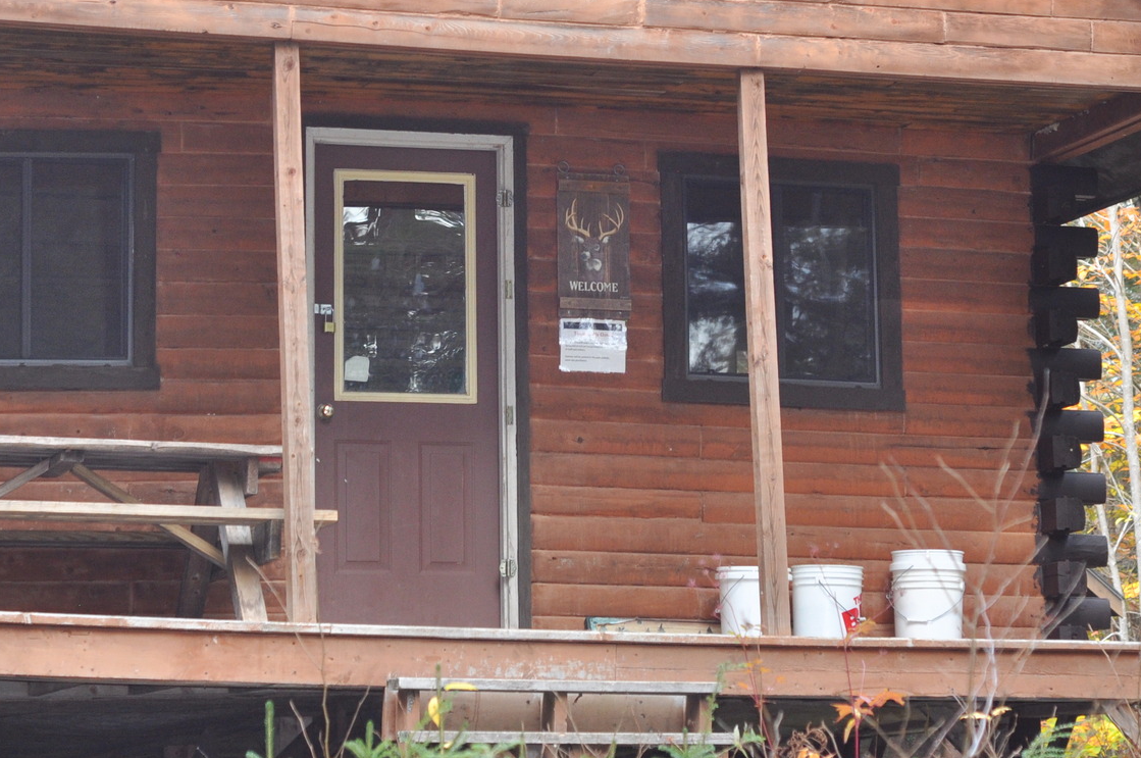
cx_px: 478
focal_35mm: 134
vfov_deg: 10.2
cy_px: 92
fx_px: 4241
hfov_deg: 15.3
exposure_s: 1/200
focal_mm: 50
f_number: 5
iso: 500
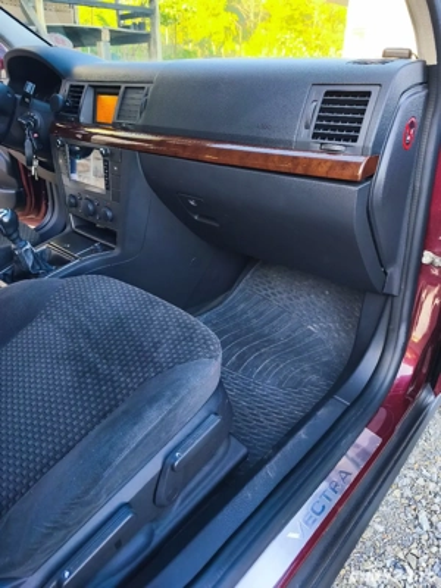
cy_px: 294
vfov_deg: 73.9
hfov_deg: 58.9
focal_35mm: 23
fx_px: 391
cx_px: 220
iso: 160
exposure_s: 1/100
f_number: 1.65
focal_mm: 6.18
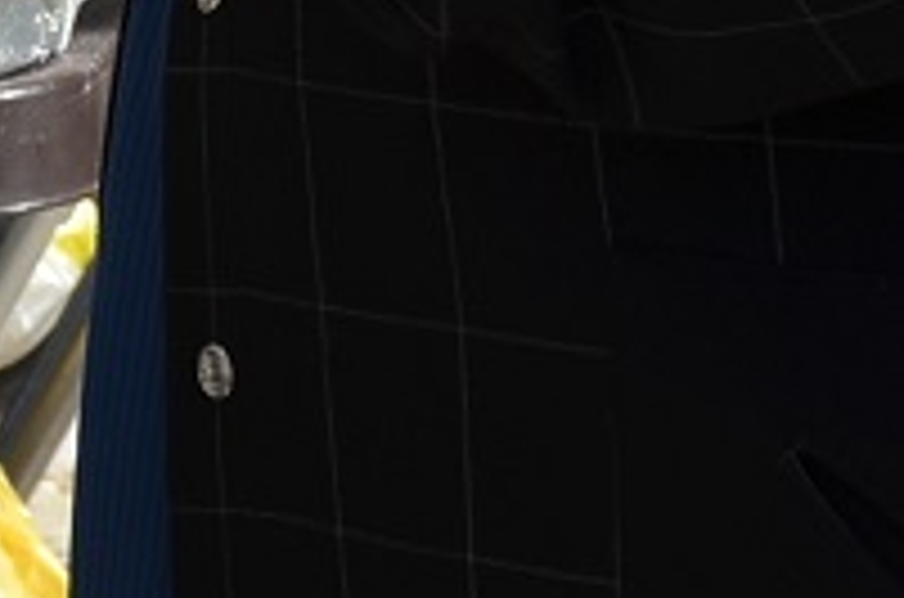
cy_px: -991
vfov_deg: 2.9
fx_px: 11774
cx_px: -1462
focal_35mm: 470
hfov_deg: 4.3
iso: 100
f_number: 8
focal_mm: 42
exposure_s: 1/250
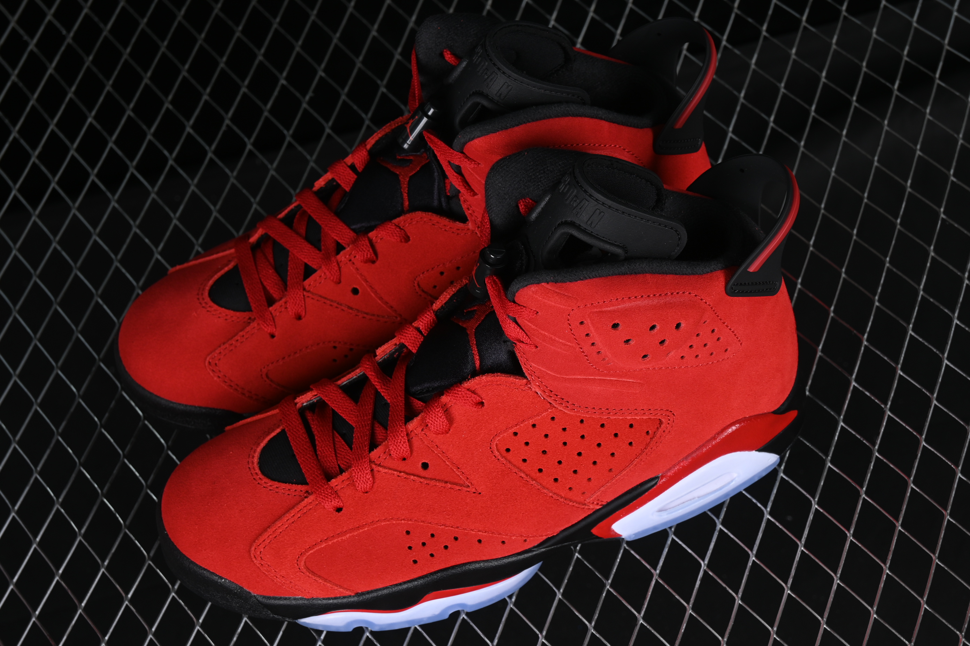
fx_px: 2021
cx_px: 485
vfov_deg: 18.2
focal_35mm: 75
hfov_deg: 27.0
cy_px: 323
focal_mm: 50
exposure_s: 1/60
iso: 160
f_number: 8
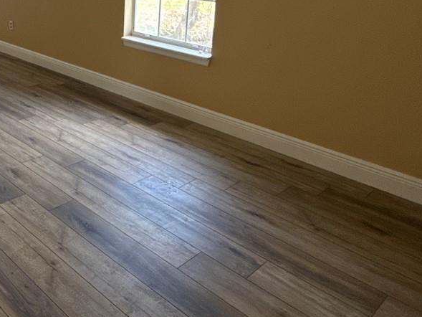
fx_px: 463
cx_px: 64
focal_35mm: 38
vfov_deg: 35.9
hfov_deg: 45.5
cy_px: 44
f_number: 2.2
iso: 160
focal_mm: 2.22
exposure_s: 1/120
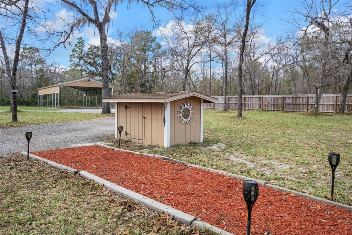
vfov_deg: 49.5
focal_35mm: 26
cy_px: 118
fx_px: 254
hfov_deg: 69.4
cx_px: 176
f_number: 8
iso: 320
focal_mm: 26
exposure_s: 1/60
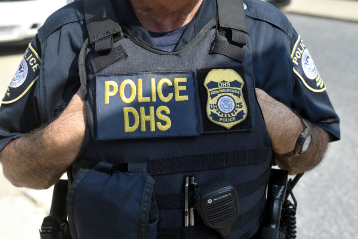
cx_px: 179
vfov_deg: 25.8
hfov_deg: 37.9
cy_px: 120
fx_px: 522
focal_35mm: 52
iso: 250
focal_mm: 35
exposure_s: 1/640
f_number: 5
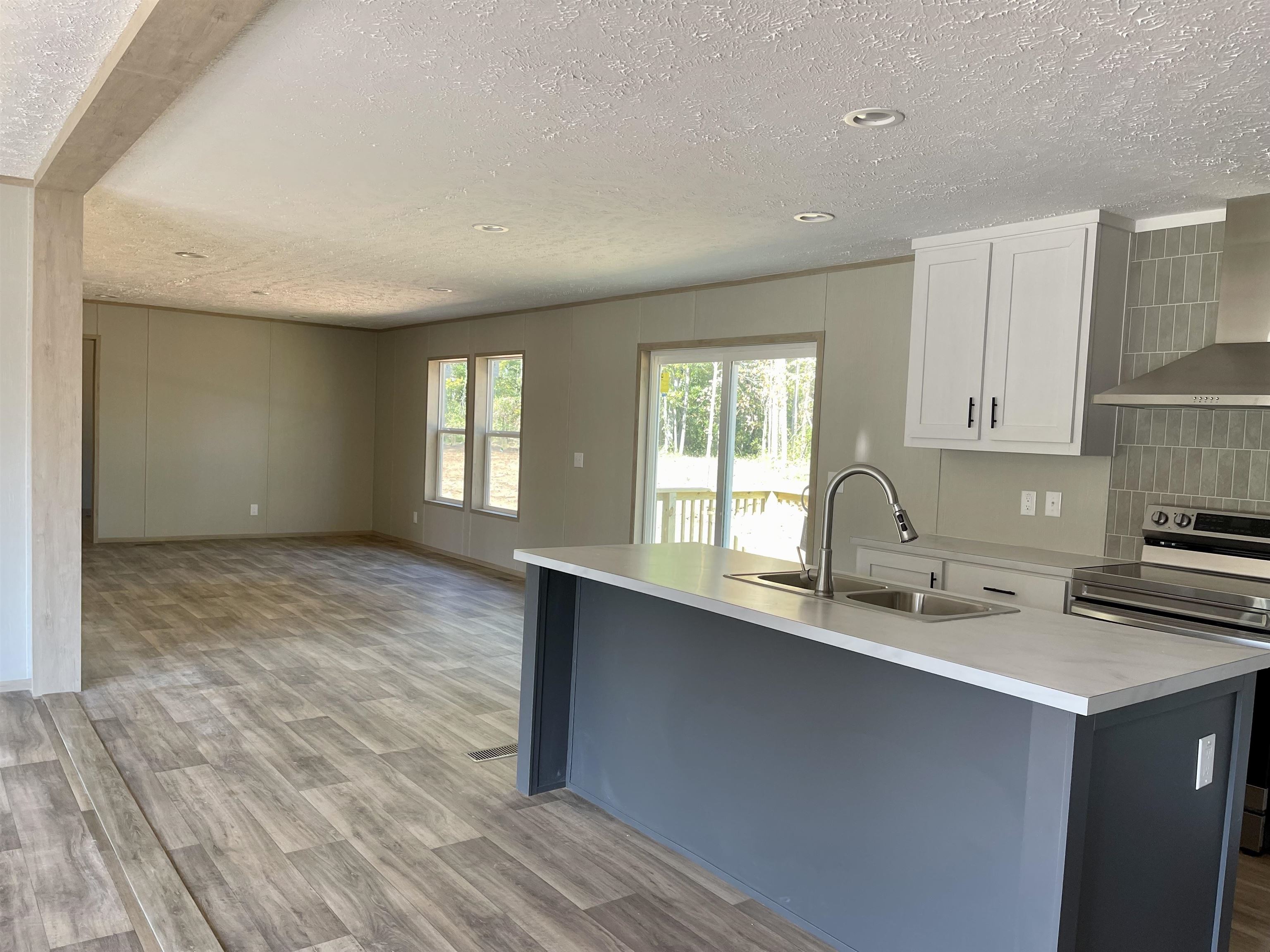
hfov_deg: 69.4
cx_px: 635
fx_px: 917
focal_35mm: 25
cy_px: 476
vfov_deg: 54.9
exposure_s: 1/121
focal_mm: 5.1
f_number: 1.6
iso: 80
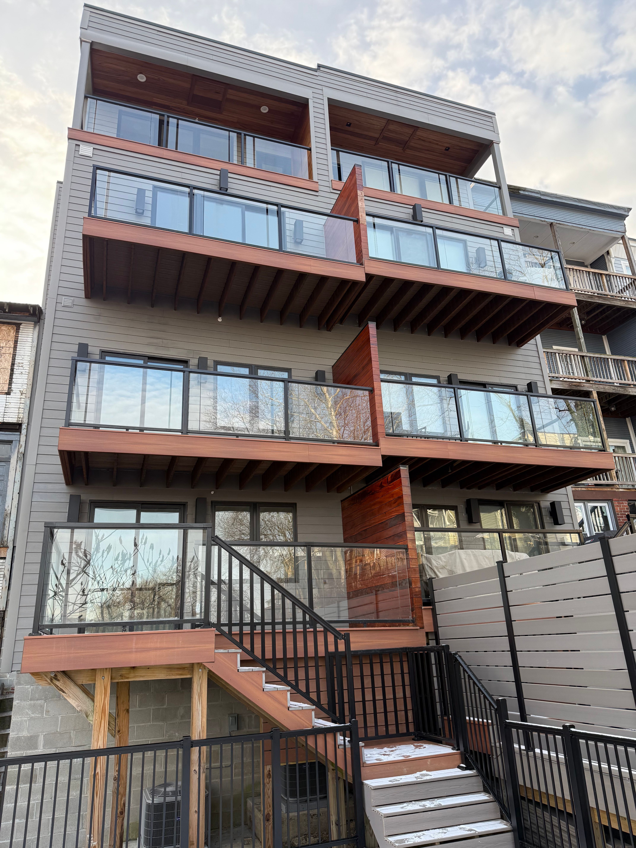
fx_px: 588
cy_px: 424
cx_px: 318
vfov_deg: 71.6
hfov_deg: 56.8
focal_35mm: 24
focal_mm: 6.76
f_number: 1.78
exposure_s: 1/524
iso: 100
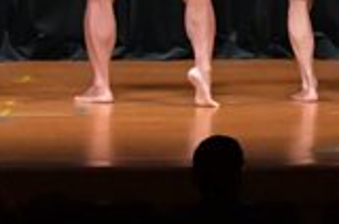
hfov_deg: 3.9
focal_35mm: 524
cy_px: -82
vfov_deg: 2.6
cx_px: 546
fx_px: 4924
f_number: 5.6
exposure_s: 1/400
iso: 5000
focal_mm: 72
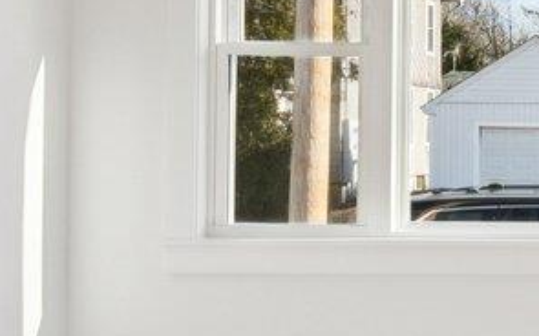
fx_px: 1453
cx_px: 963
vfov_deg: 13.2
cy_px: 101
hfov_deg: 17.3
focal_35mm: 99
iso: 320
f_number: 7.1
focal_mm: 14
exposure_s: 1/250
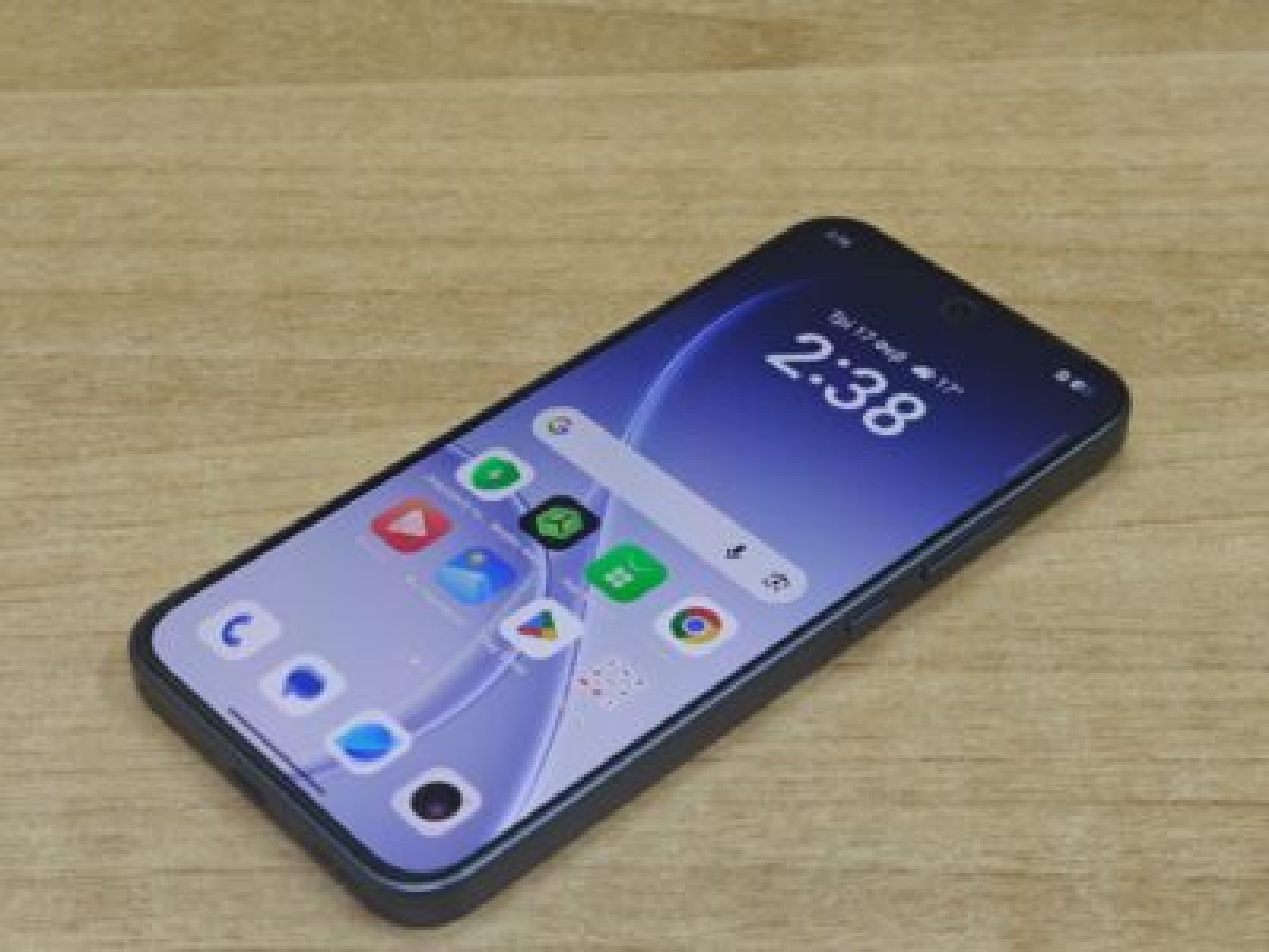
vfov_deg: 21.0
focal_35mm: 70
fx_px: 2566
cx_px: 634
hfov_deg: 27.8
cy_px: 476
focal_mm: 13.3
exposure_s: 1/50
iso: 800
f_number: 2.6
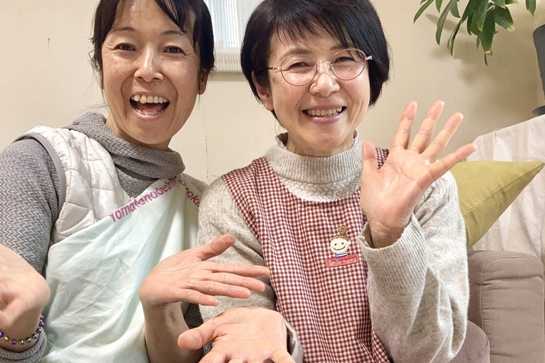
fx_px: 500
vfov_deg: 40.0
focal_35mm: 33
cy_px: 191
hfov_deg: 57.2
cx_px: 269
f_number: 1.8
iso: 100
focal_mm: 3.99
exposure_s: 1/50
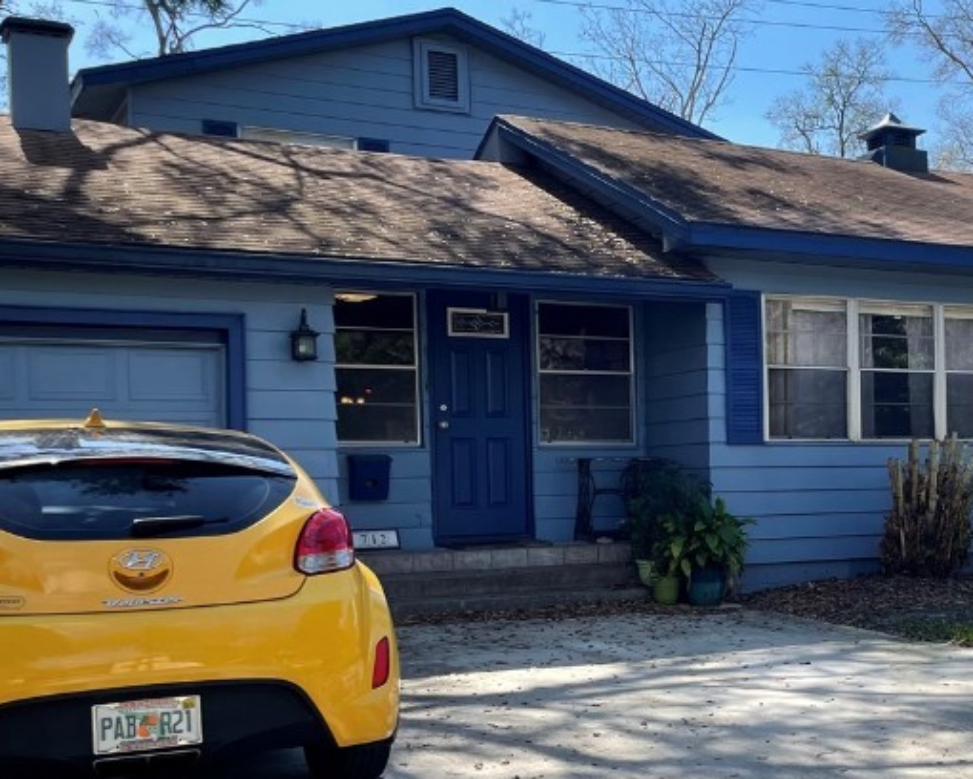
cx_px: 822
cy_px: 504
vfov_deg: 29.5
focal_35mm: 51
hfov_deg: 35.1
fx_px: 1469
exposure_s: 1/2092
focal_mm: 4.2
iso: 32
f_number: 1.6
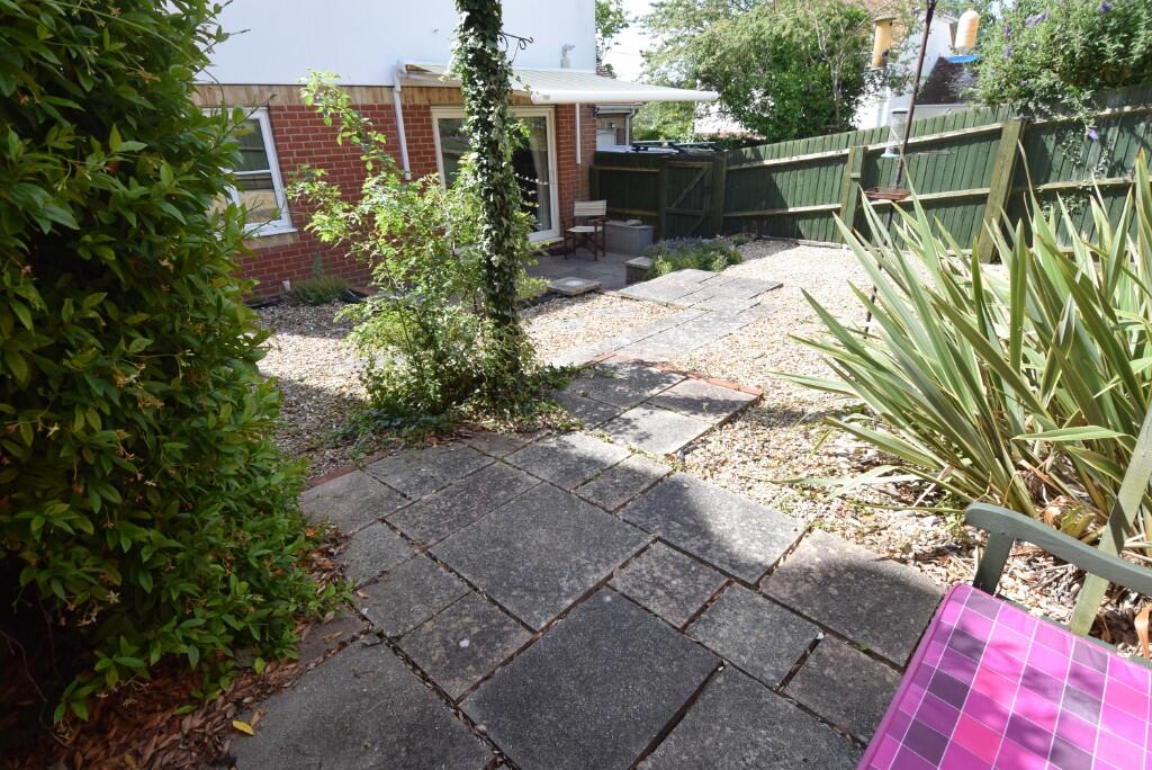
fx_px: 576
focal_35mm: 18
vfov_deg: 67.5
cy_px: 385
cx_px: 576
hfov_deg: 90.0
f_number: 8
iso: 250
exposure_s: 1/250
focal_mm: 12
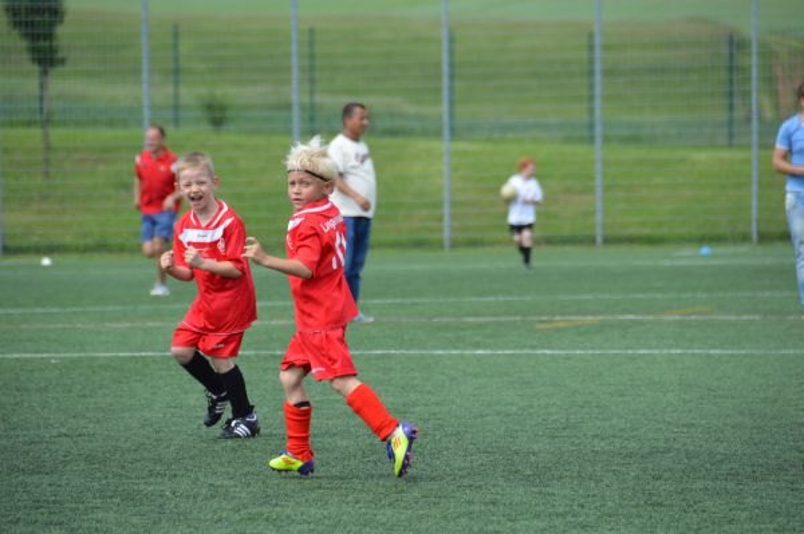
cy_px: 267
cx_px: 402
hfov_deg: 6.9
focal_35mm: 300
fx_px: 6694
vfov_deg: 4.6
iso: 400
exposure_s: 1/1250
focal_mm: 200
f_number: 5.6
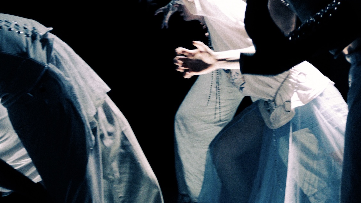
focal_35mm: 97
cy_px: 44
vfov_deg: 12.4
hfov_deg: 21.7
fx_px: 929
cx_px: 302
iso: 4000
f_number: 2.8
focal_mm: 28
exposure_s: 1/200
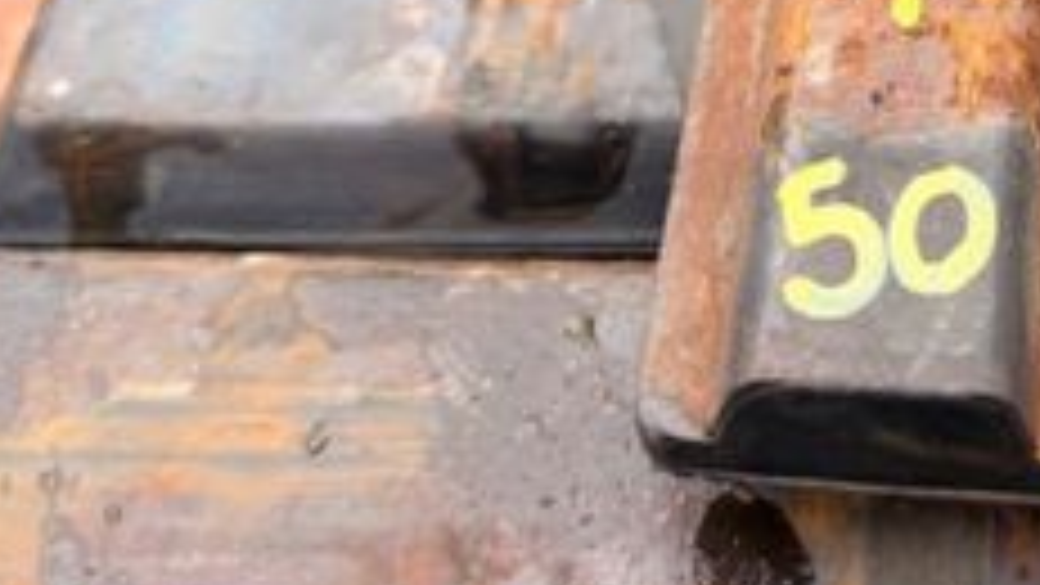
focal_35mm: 68
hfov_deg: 29.2
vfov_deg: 17.1
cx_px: 1008
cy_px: -63
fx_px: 1875
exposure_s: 1/121
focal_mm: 6.76
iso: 64
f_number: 1.78
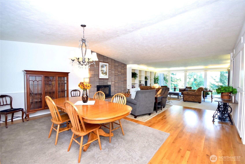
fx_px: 102
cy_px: 82
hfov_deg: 100.4
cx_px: 122
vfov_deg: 77.4
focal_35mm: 15
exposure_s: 1/60
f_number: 4
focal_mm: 10
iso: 720
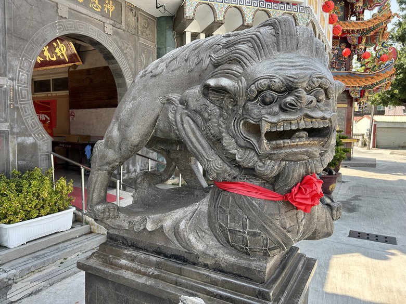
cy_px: 152
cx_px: 203
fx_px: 305
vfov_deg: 53.1
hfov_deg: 67.3
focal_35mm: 26
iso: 50
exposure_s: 1/678
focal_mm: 5.7
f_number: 1.5
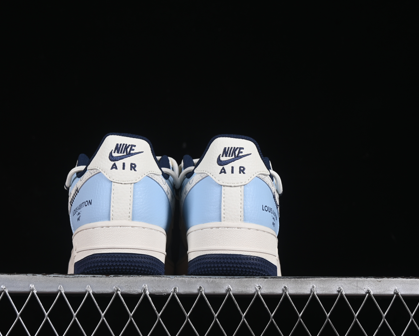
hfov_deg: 22.5
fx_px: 1054
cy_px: 169
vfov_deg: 18.1
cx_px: 177
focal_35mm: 85
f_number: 8
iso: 160
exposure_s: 1/80
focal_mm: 50
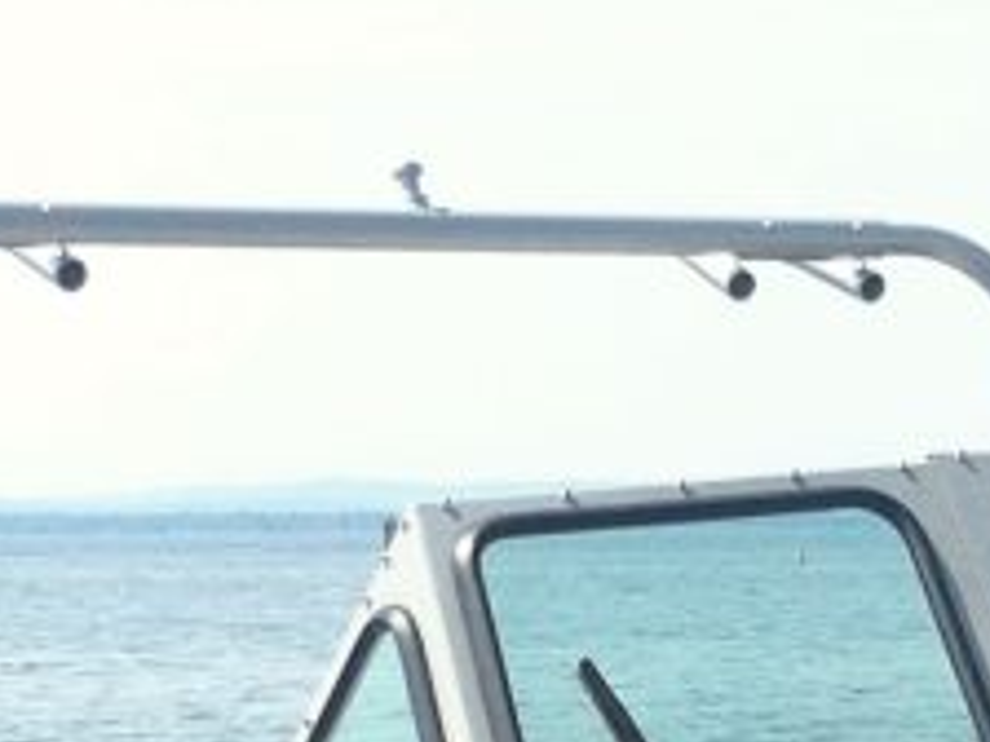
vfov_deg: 8.8
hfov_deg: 12.3
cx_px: 891
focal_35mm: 160
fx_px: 4576
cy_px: 1387
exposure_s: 1/862
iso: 80
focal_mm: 3.85
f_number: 2.8
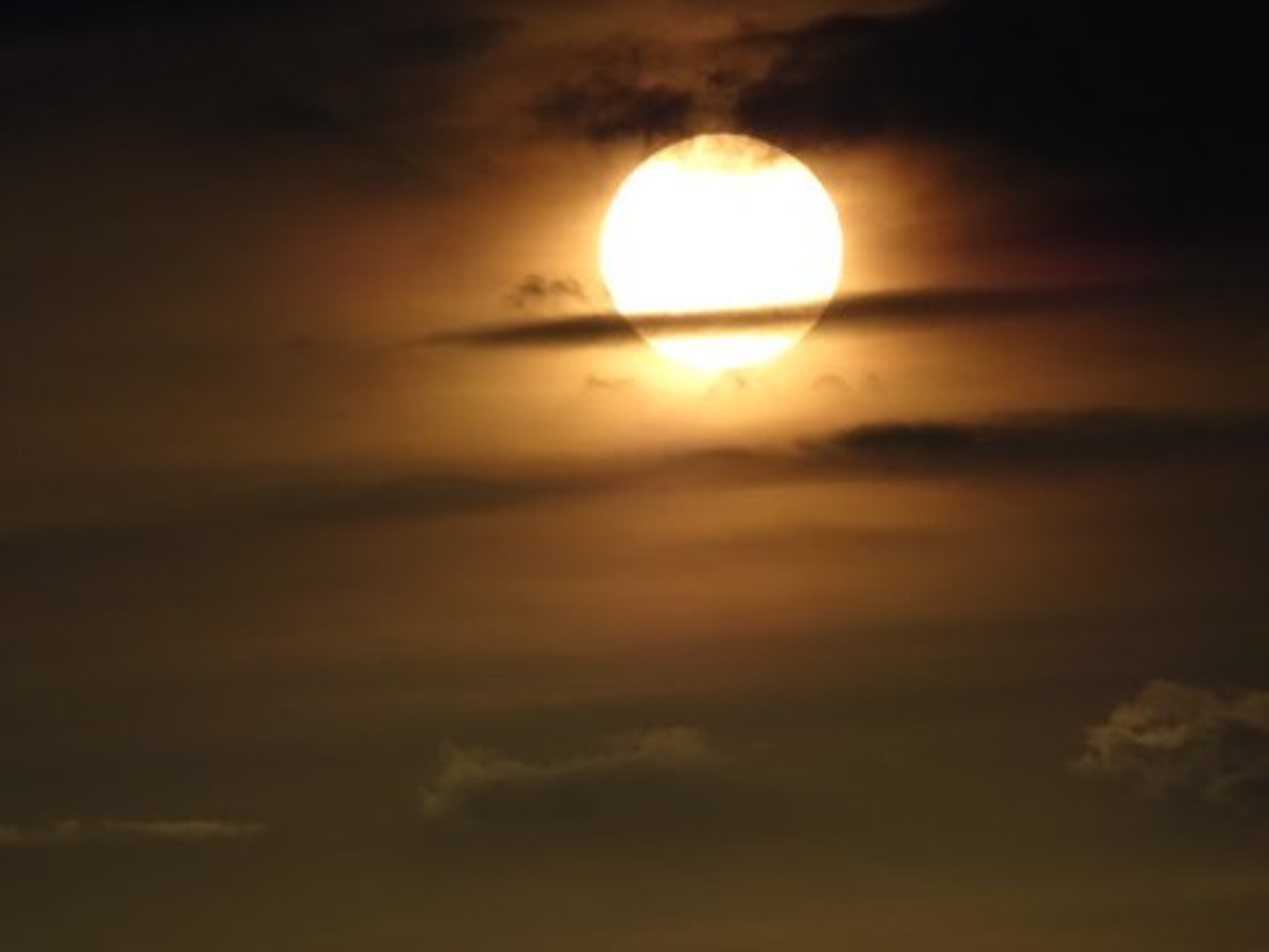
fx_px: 25735
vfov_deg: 2.1
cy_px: 476
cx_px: 634
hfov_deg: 2.8
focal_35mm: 702
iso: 80
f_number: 6.3
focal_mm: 119.94
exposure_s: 1/1250
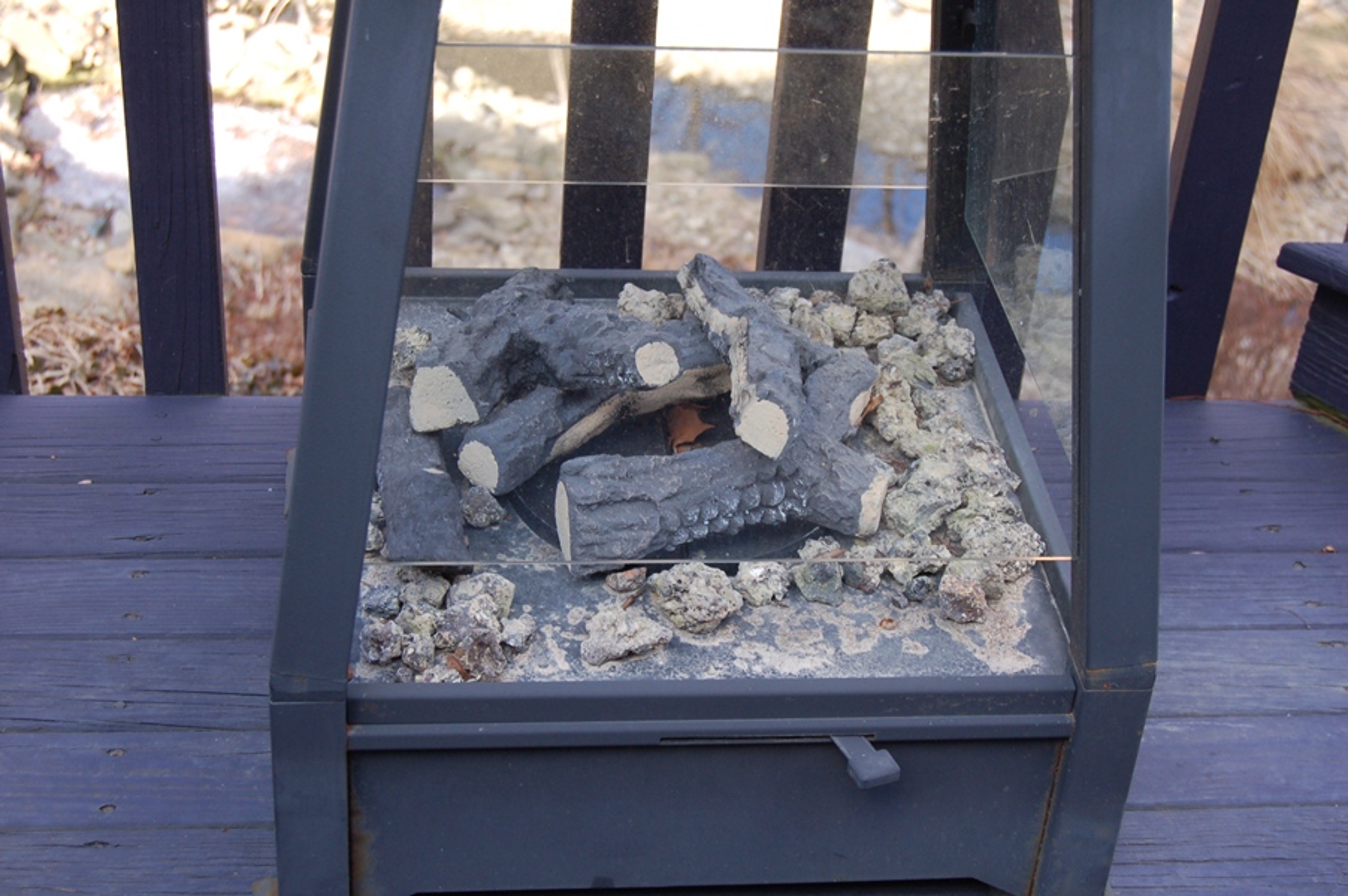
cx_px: 674
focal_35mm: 57
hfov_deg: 35.1
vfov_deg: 23.7
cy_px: 448
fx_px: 2133
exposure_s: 1/100
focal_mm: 38
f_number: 5
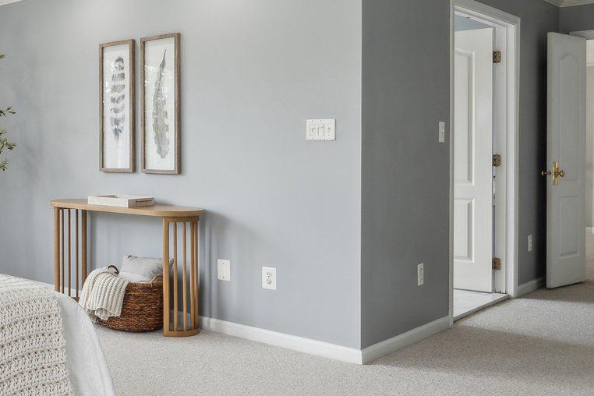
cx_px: 12
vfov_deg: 31.1
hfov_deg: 40.3
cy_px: 150
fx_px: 709
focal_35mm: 43
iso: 200
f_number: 8
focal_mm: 16
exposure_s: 1/40
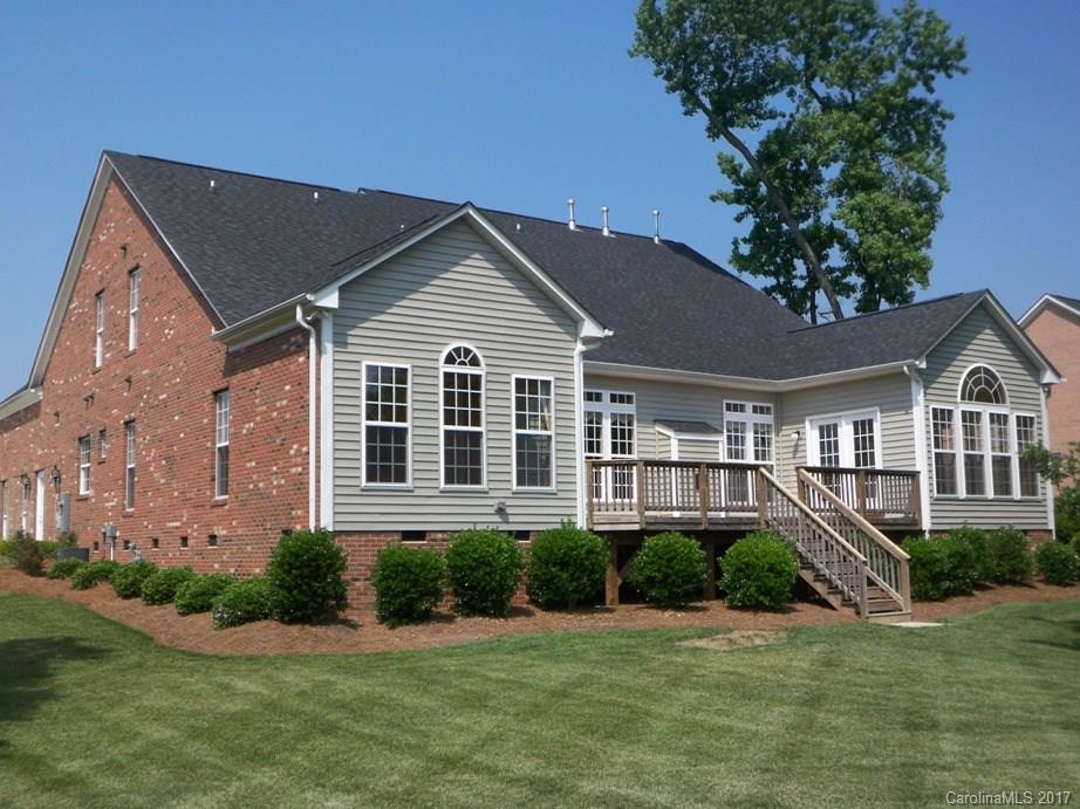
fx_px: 1216
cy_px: 404
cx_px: 540
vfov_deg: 36.8
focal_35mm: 39
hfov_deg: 47.9
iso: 50
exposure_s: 1/500
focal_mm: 6.4
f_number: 3.9
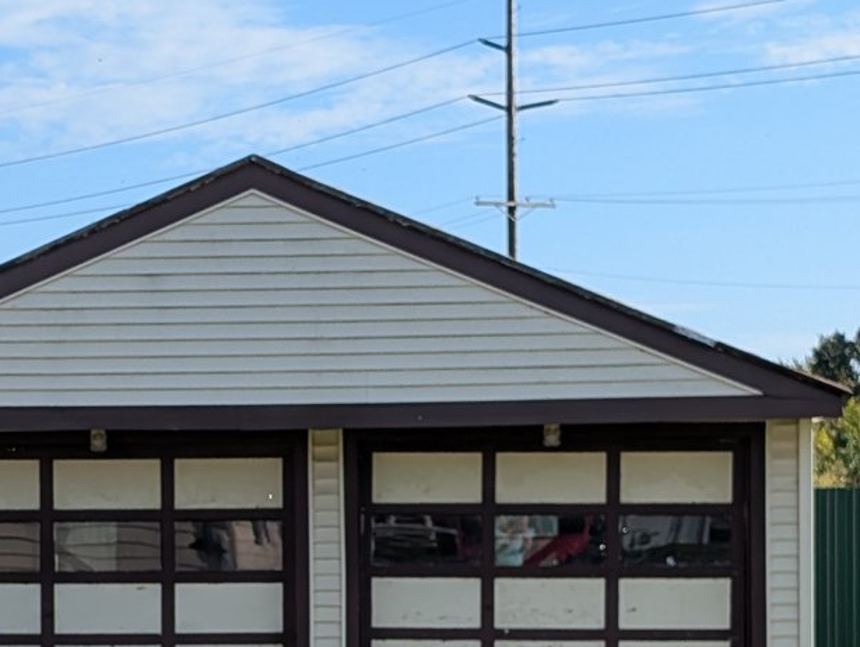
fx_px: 2985
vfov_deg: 12.2
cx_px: 210
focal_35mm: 120
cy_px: 657
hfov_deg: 16.3
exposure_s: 1/917
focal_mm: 6.9
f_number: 1.68
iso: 23
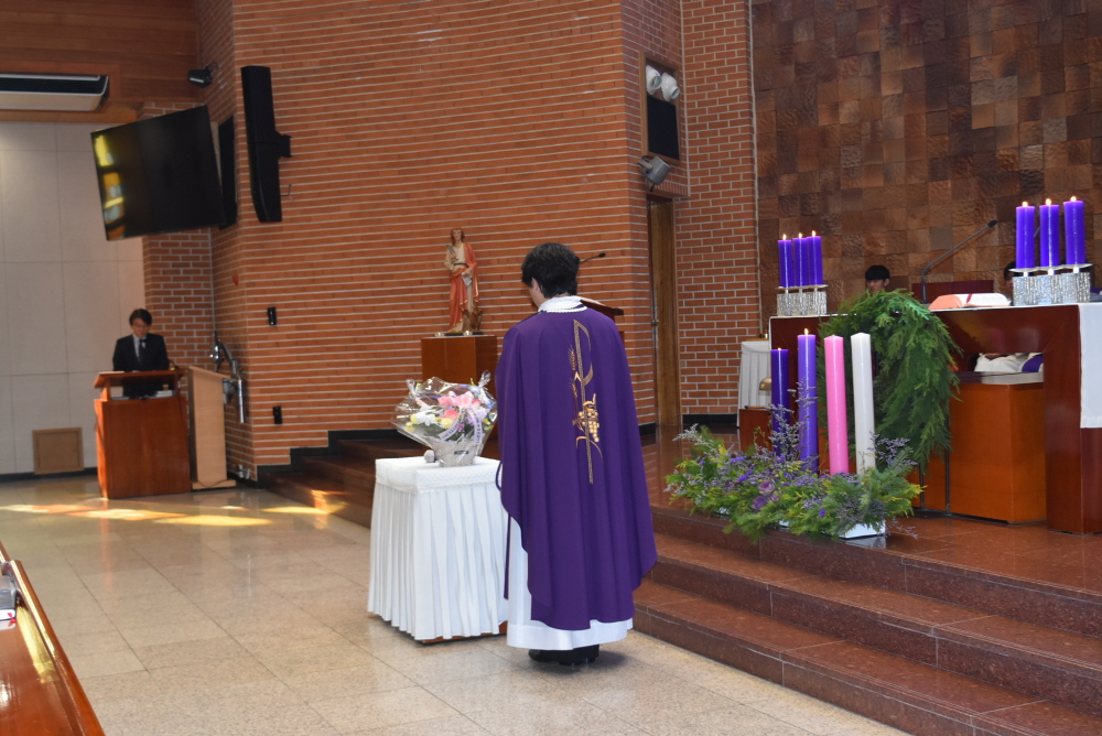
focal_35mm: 44
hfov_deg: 44.9
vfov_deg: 30.9
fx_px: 1332
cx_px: 551
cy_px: 368
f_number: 5
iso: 800
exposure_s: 1/100
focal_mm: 29
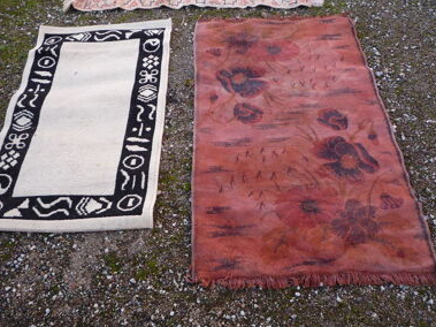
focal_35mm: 38
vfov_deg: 37.5
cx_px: 207
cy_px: 130
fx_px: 478
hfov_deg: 49.0
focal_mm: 5.2
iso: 125
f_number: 3.3
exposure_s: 1/30
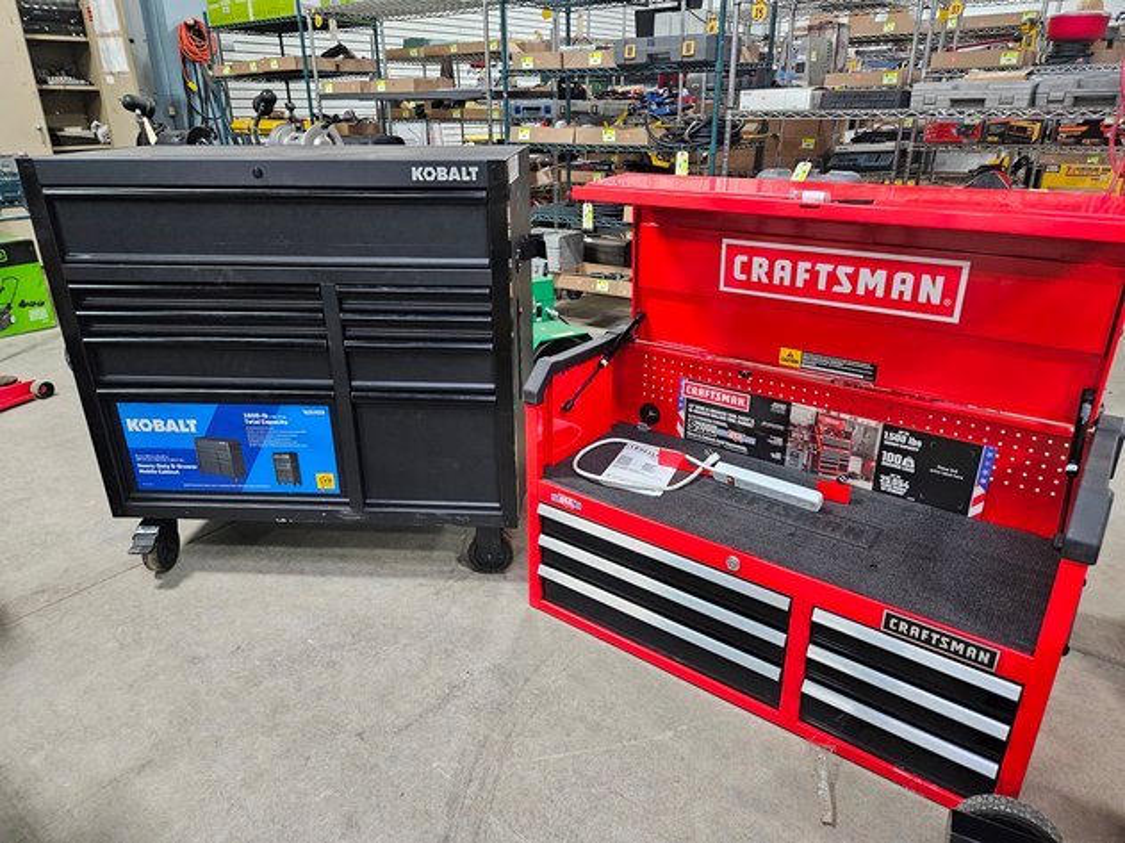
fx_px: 747
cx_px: 562
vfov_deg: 58.9
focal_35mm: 23
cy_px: 422
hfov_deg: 73.9
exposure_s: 1/120
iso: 1000
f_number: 1.8
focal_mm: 5.4
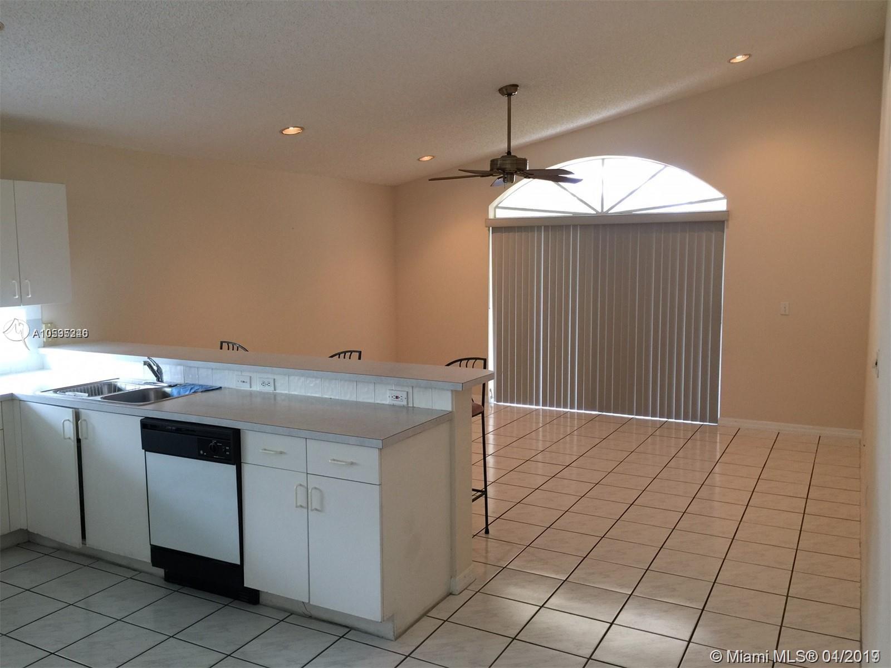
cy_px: 334
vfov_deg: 48.2
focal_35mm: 29
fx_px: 746
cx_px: 446
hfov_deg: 61.7
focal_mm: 4.15
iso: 32
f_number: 2.2
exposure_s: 1/15
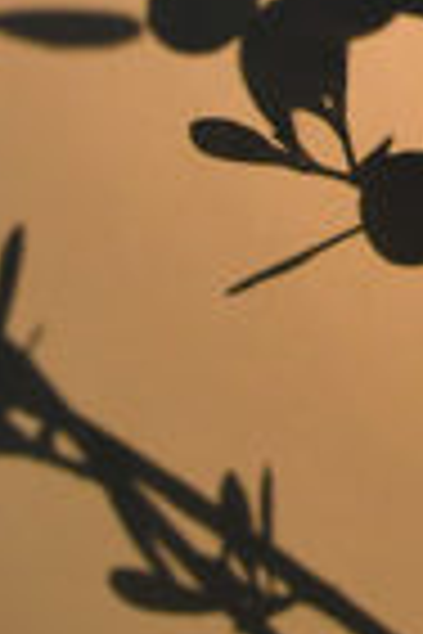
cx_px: 680
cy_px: -306
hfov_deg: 10.3
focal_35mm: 128
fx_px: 2256
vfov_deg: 14.9
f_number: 20
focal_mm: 20
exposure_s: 1/800
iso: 800
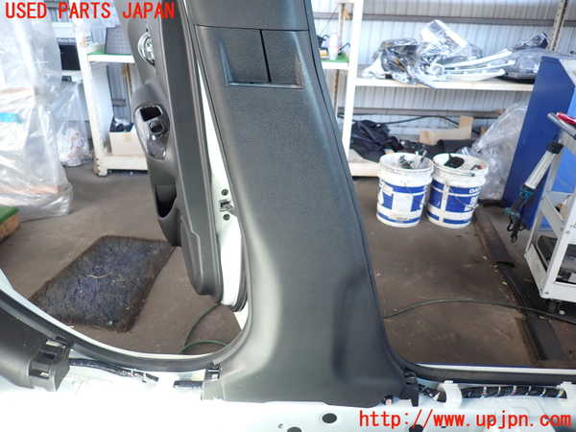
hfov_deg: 69.4
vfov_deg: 54.9
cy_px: 216
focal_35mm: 25
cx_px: 288
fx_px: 416
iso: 100
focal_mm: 4.5
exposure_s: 1/80
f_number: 2
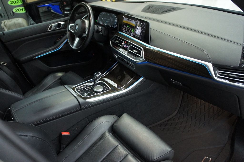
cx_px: 122
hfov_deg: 67.4
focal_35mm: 27
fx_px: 183
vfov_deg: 47.9
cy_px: 81
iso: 1600
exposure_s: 1/40
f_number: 3.5
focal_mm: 18
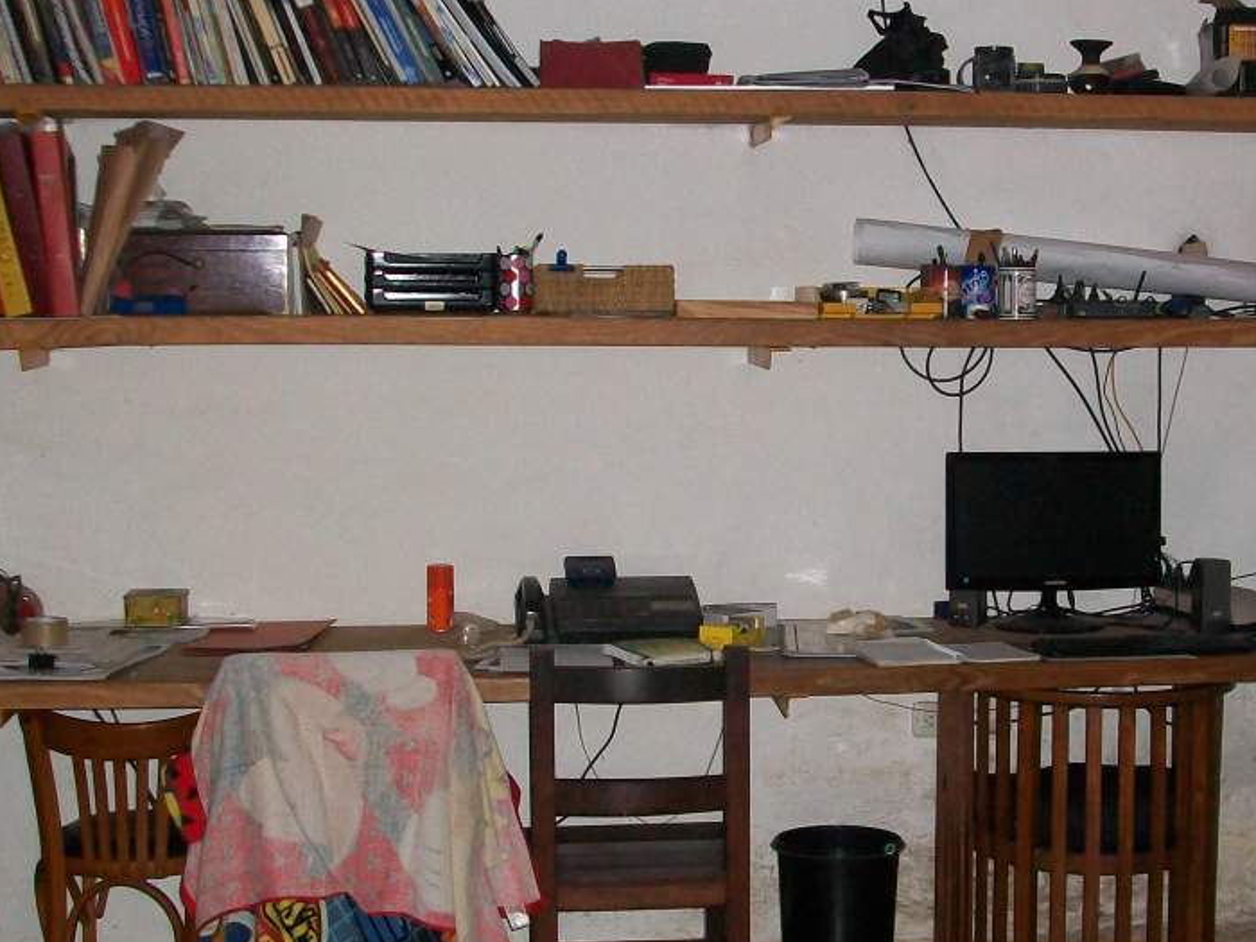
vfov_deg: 24.8
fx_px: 2141
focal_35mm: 59
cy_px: 457
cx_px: 798
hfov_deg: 32.5
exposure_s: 1/60
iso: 160
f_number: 2.8
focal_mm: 5.7
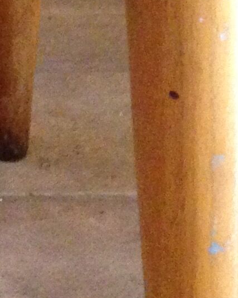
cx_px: -241
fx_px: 1735
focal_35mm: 197
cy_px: 122
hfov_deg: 7.5
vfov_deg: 9.8
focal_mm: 4.12
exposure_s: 1/20
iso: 400
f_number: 2.4
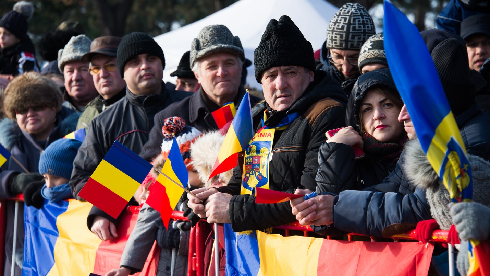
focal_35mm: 142
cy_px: 163
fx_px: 1845
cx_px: 245
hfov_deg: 15.1
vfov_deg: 8.5
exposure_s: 1/160
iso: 100
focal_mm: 135
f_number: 6.3
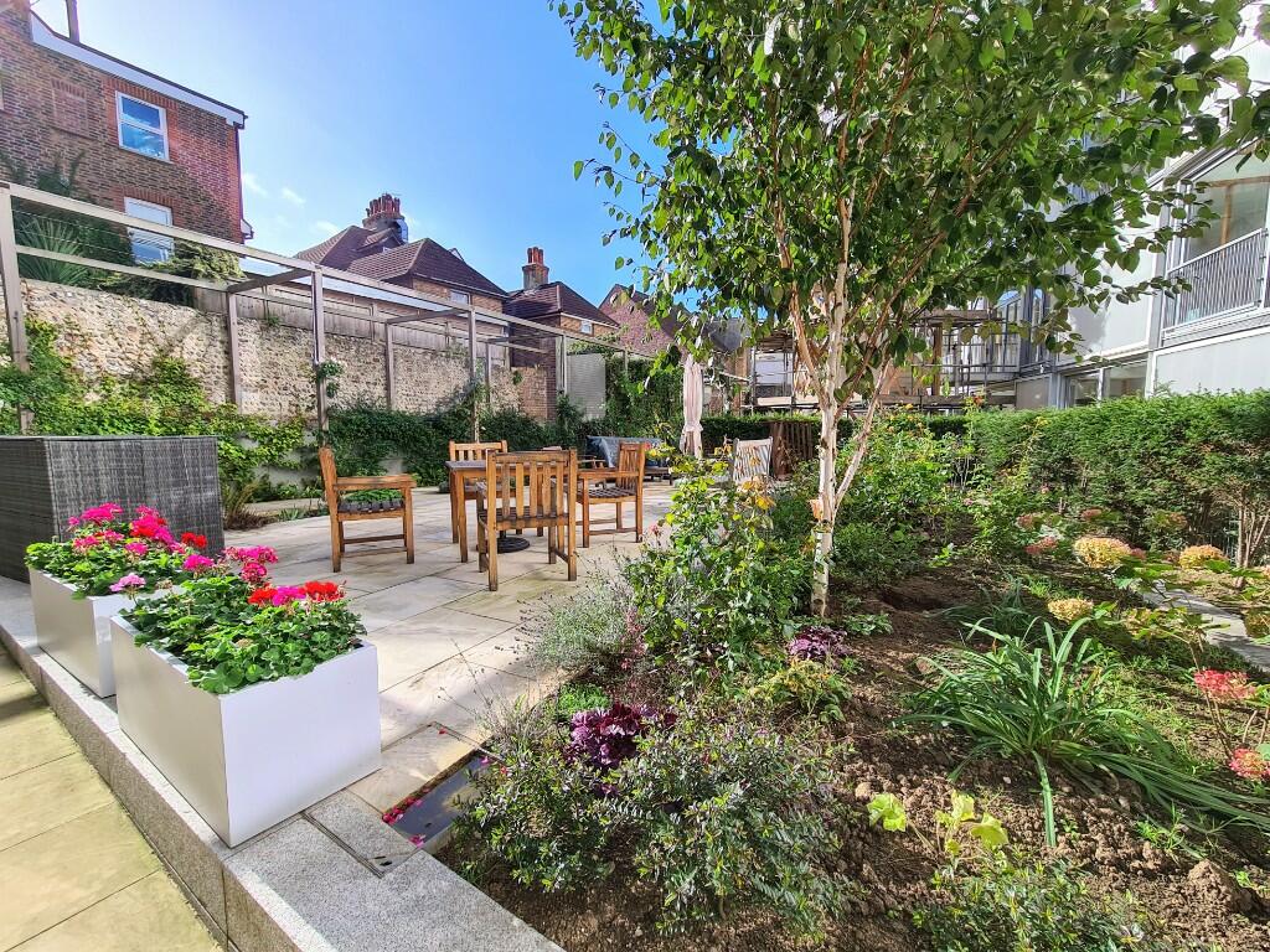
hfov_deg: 106.2
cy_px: 476
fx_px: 477
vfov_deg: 89.9
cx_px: 635
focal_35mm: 13
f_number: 2.2
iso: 50
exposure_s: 1/1060
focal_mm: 2.2
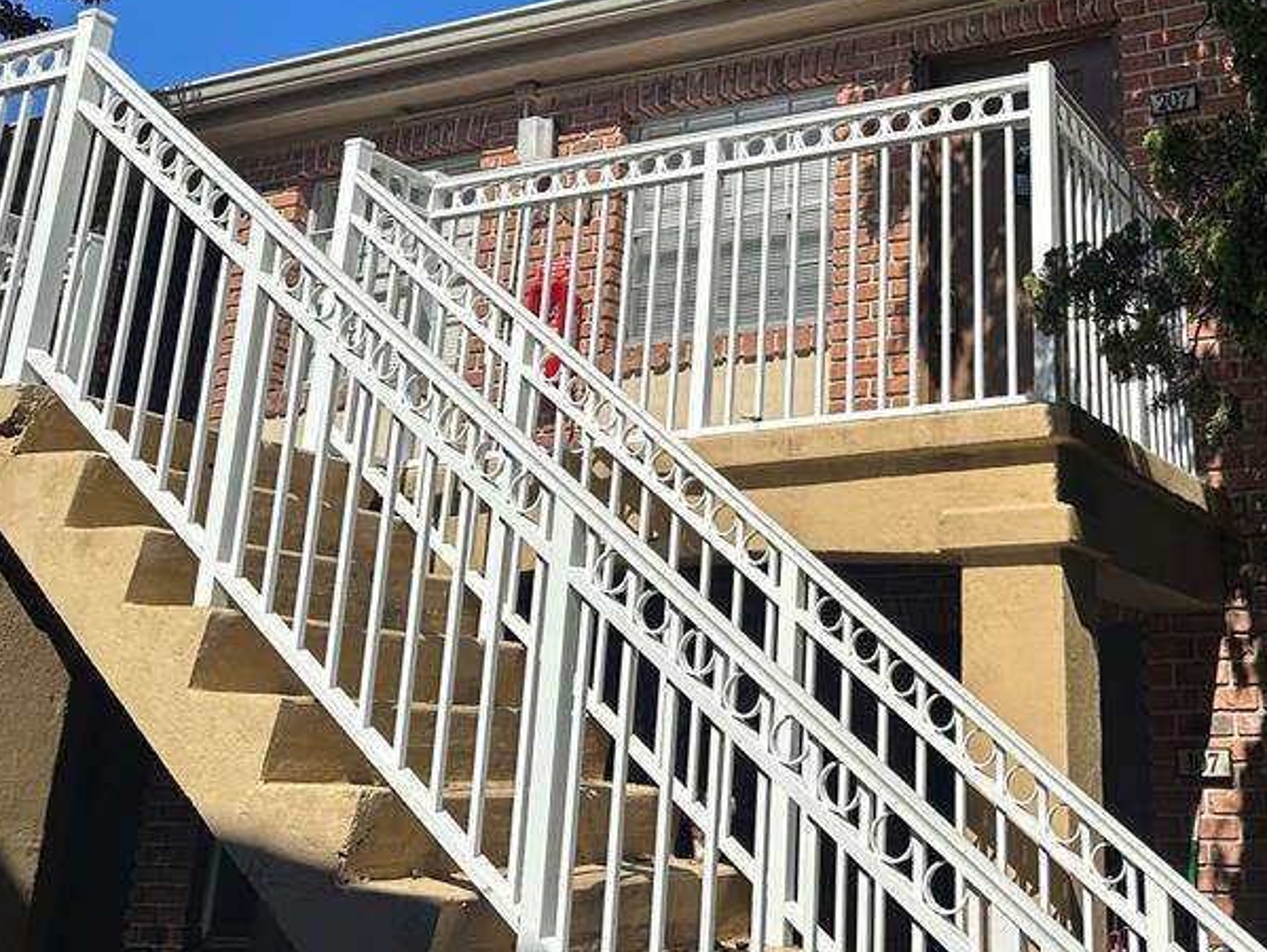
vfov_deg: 34.5
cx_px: 967
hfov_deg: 44.1
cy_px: 241
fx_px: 1502
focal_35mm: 41
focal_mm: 6.86
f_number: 1.78
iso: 80
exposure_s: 1/5263
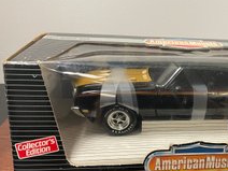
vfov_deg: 34.1
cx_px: 183
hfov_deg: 42.7
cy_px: 110
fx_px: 277
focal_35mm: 42
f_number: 1.6
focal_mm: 4.2
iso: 160
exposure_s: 1/60
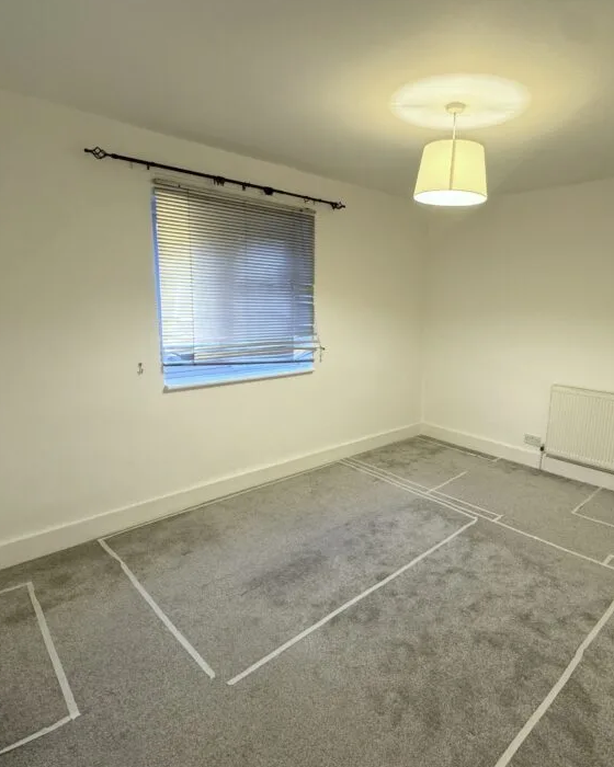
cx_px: 374
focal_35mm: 20
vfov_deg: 80.4
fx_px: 454
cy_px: 389
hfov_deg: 67.3
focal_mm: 2.22
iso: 200
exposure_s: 1/50
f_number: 2.2
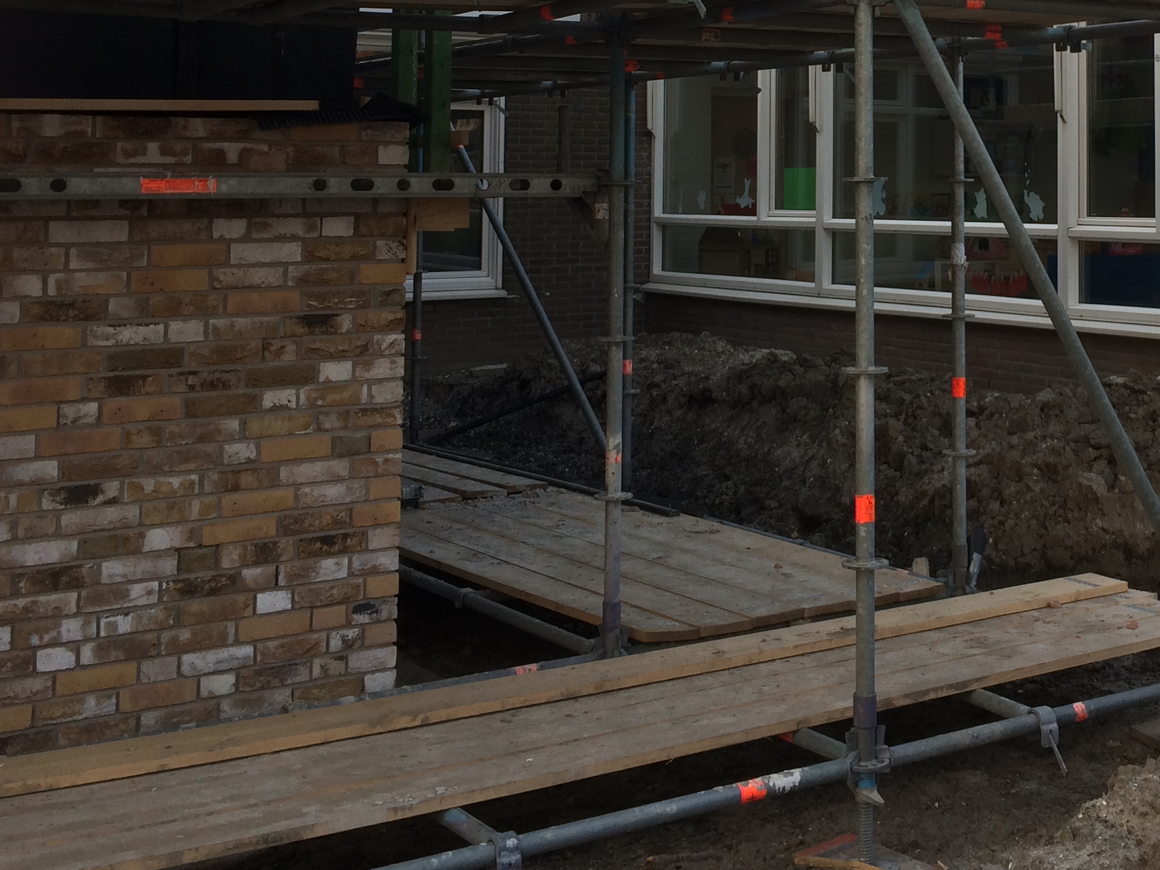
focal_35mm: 54
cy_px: 64
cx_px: 956
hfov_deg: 34.3
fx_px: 1810
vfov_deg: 26.0
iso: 32
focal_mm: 4.15
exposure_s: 1/111
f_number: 2.2
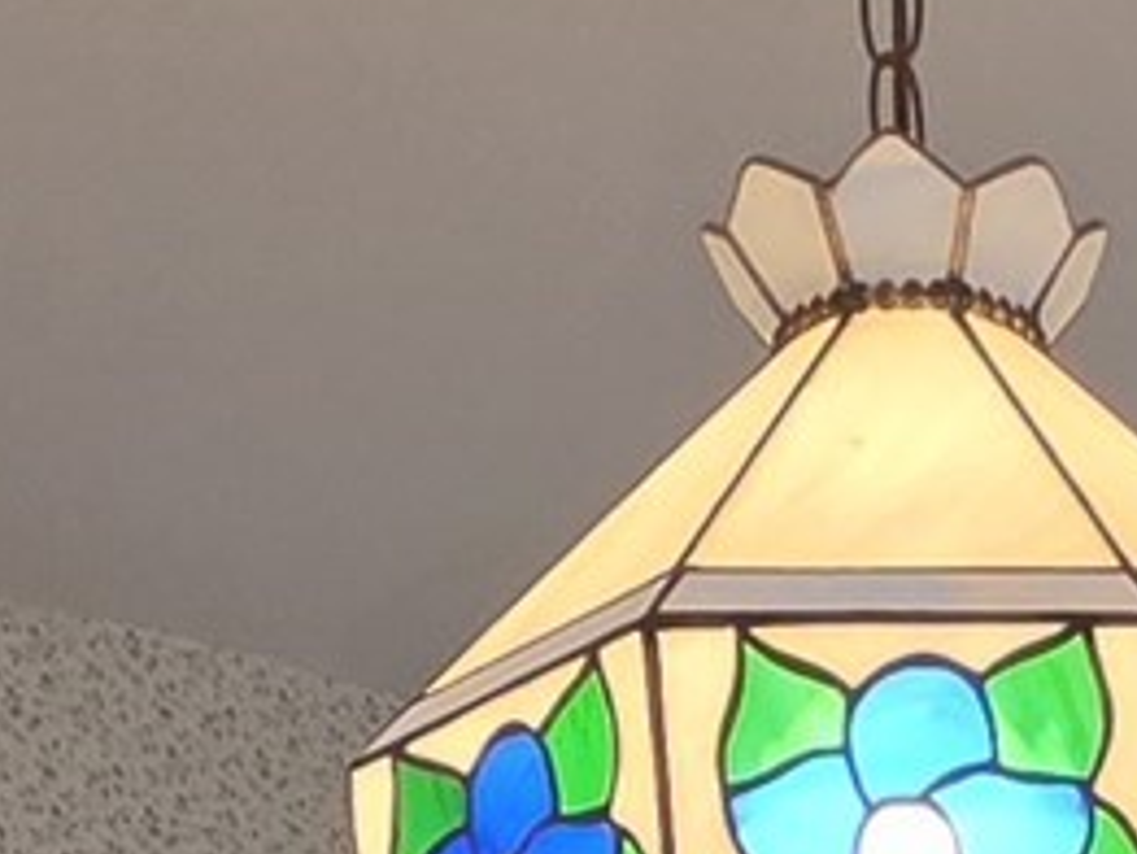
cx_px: 1228
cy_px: 3163
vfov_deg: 8.8
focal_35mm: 102
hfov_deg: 18.6
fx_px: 3352
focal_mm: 2.2
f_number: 1.9
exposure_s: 1/60
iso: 400
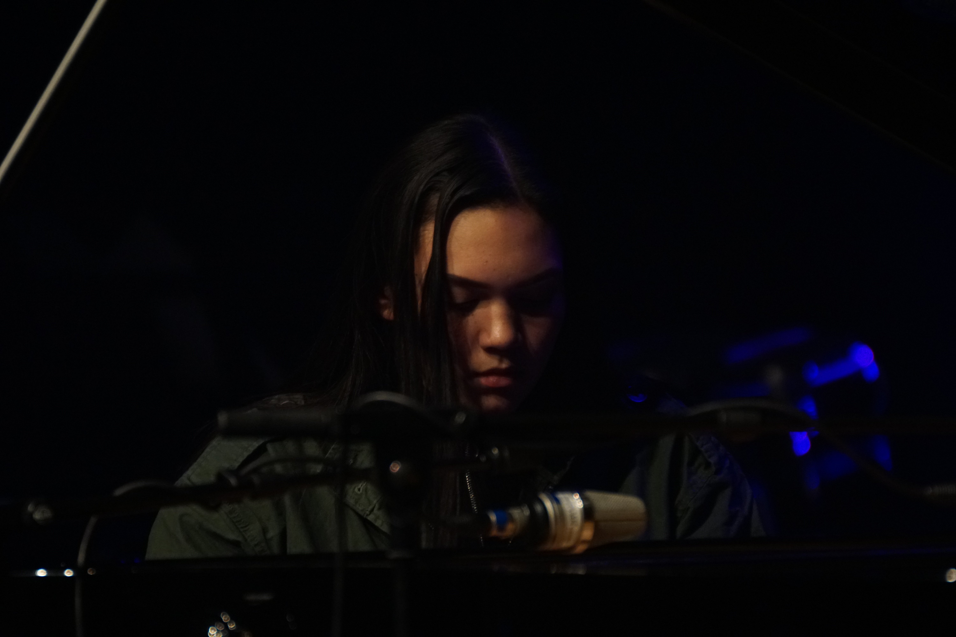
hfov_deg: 4.6
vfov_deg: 3.1
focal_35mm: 450
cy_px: 318
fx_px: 11949
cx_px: 478
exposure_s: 1/60
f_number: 6.3
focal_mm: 300
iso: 1600
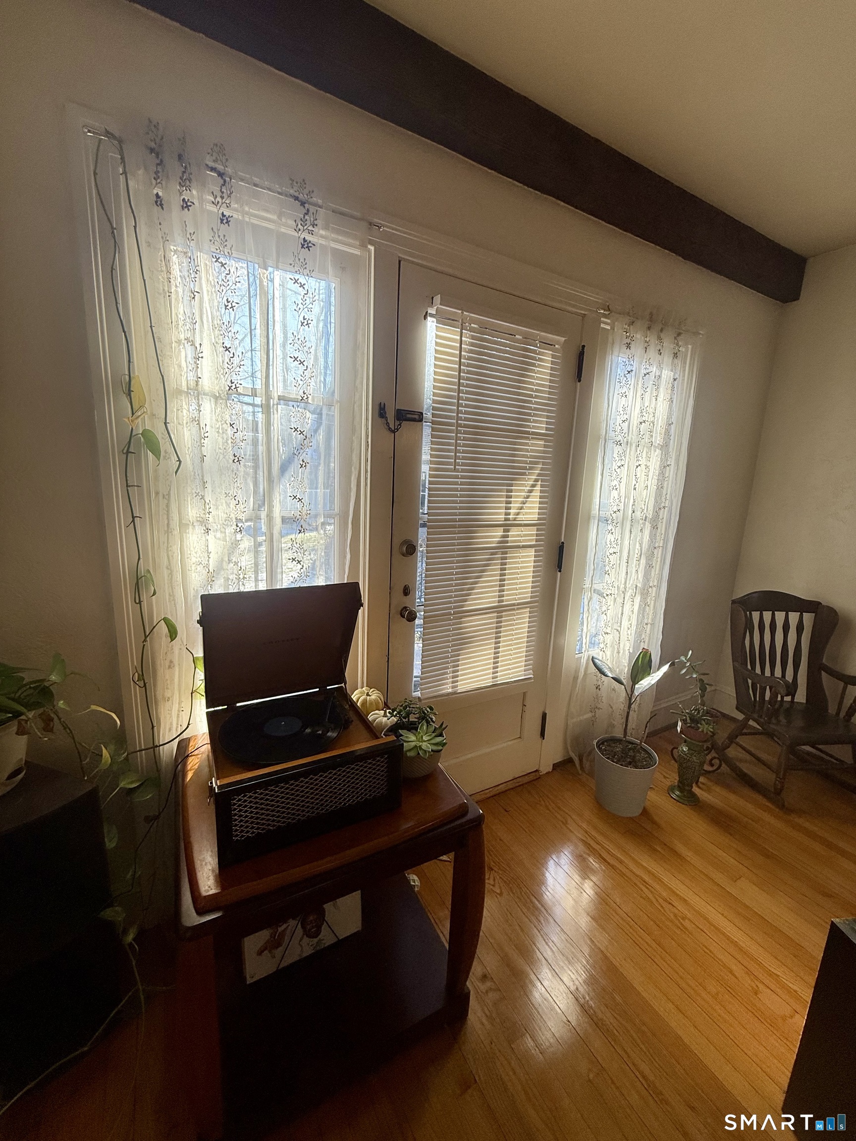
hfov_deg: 85.7
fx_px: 462
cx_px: 428
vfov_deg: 102.1
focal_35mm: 14
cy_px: 570
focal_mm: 2.22
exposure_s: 1/141
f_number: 2.2
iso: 64
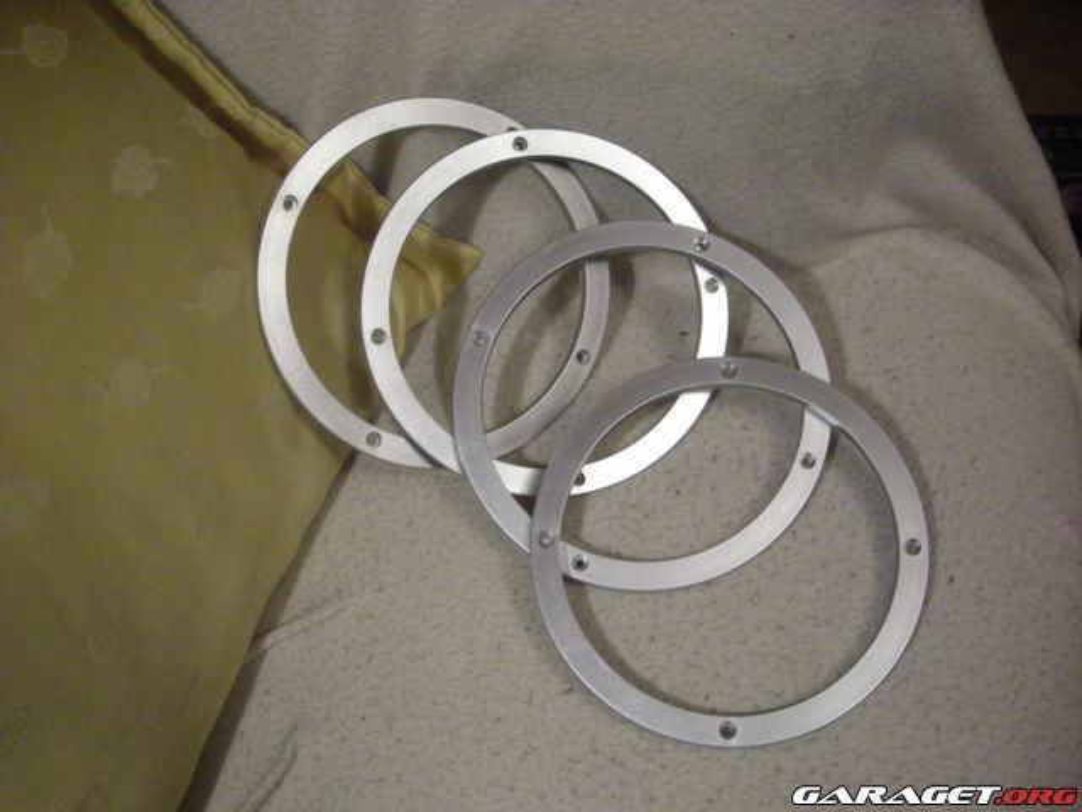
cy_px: 406
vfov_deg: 40.7
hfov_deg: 52.6
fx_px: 1094
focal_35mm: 35
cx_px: 541
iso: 400
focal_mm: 5.7
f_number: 2.8
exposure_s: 1/12
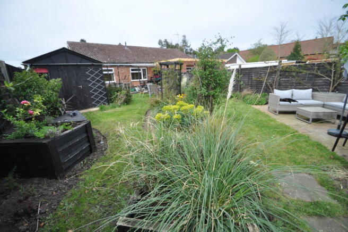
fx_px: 145
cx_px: 174
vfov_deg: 77.2
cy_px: 116
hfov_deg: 100.4
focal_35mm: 15
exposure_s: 1/2000
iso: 400
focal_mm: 10
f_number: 3.5
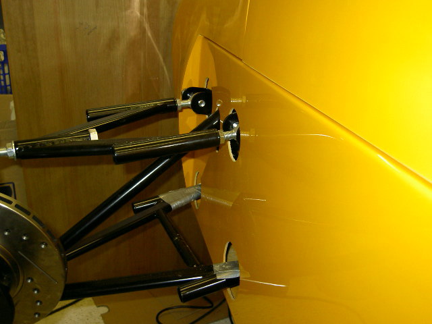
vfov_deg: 37.7
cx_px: 216
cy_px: 162
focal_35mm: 38
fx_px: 474
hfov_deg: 49.0
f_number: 3
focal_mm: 6.3
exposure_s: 1/60
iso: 100
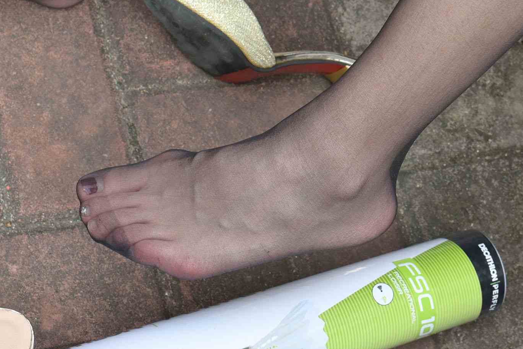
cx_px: 519
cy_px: -64
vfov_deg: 11.4
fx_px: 1715
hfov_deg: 17.0
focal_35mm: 118
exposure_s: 1/320
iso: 200
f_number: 5.6
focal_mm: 35
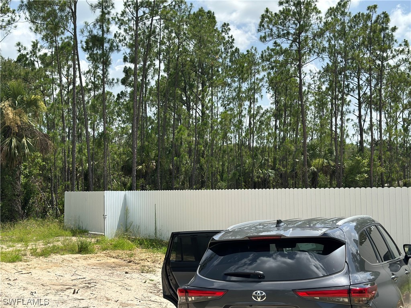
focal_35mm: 48
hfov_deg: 39.7
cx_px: 206
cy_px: 154
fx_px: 570
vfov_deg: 30.3
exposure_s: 1/4785
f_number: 1.78
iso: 100
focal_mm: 6.86
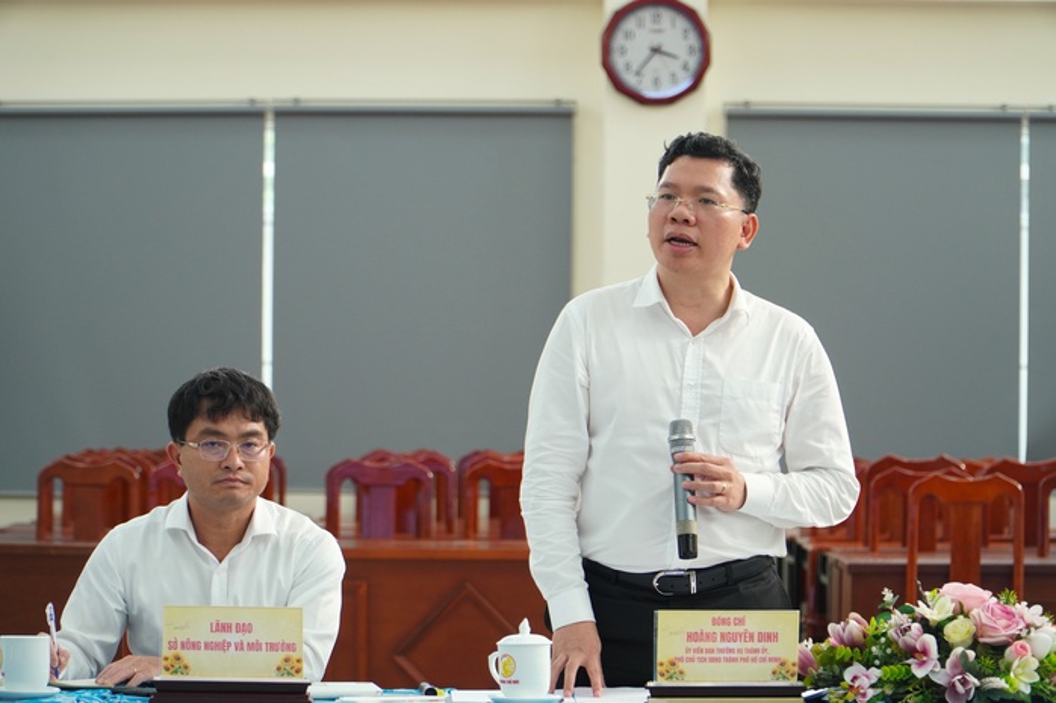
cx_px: 528
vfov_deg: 10.4
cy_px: 352
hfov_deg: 15.5
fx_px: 3871
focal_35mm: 132
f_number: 4
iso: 400
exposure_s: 1/160
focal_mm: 88
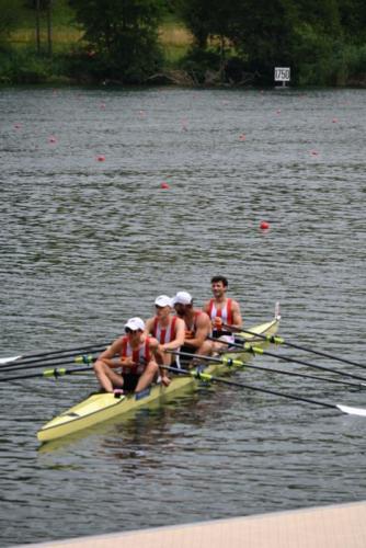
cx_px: 183
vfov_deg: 10.3
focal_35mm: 200
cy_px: 274
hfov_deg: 6.9
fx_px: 3046
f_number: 6.3
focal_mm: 200
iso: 160
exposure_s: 1/500
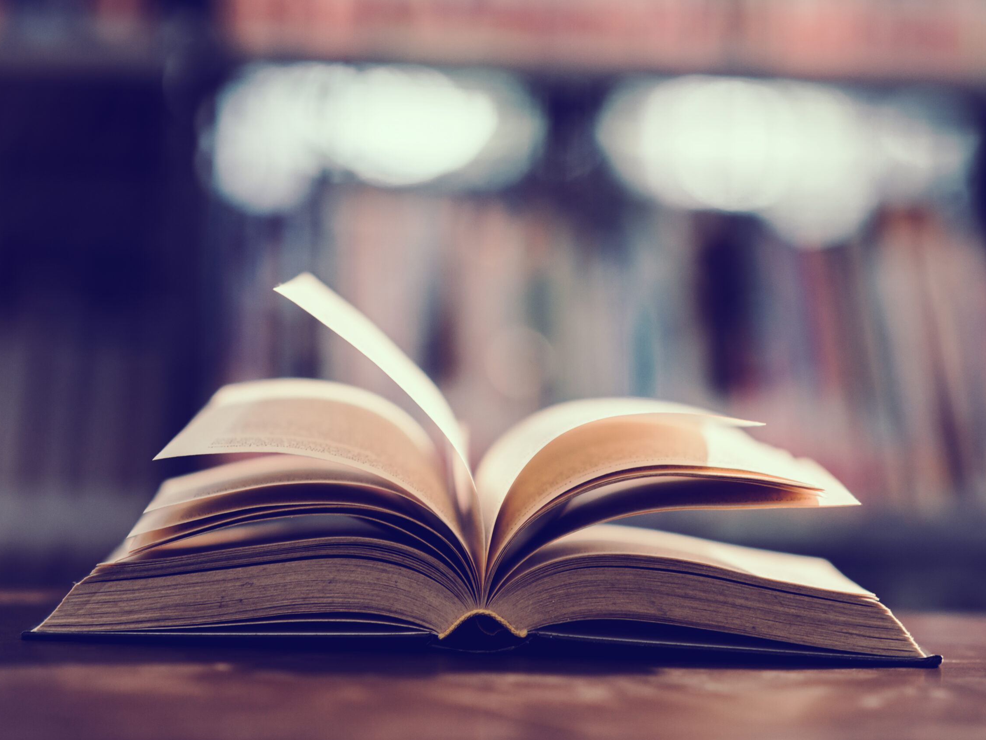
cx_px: 451
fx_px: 4187
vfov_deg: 10.1
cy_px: 372
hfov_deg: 13.4
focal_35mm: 147
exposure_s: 1/125
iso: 400
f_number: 3.2
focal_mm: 135
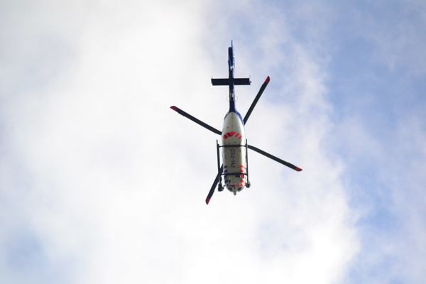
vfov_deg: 4.0
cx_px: 213
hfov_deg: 6.0
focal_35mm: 345
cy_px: 142
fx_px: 4082
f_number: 5
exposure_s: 1/4000
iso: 1600
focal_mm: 230
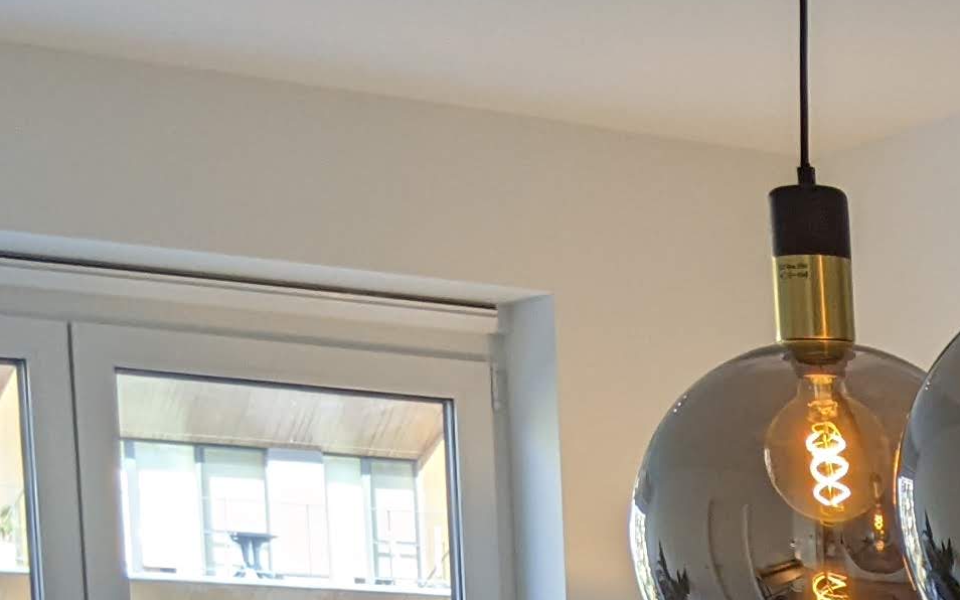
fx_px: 3165
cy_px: 1479
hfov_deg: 15.4
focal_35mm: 121
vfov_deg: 9.5
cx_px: 1593
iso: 41
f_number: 1.8
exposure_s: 1/166
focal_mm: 4.44
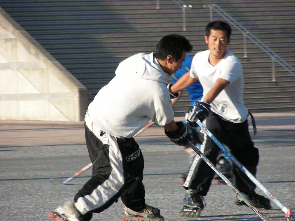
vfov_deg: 4.8
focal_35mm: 309
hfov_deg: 6.4
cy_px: 110
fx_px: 2633
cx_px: 148
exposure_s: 1/252
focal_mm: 51.6
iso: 50
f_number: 4
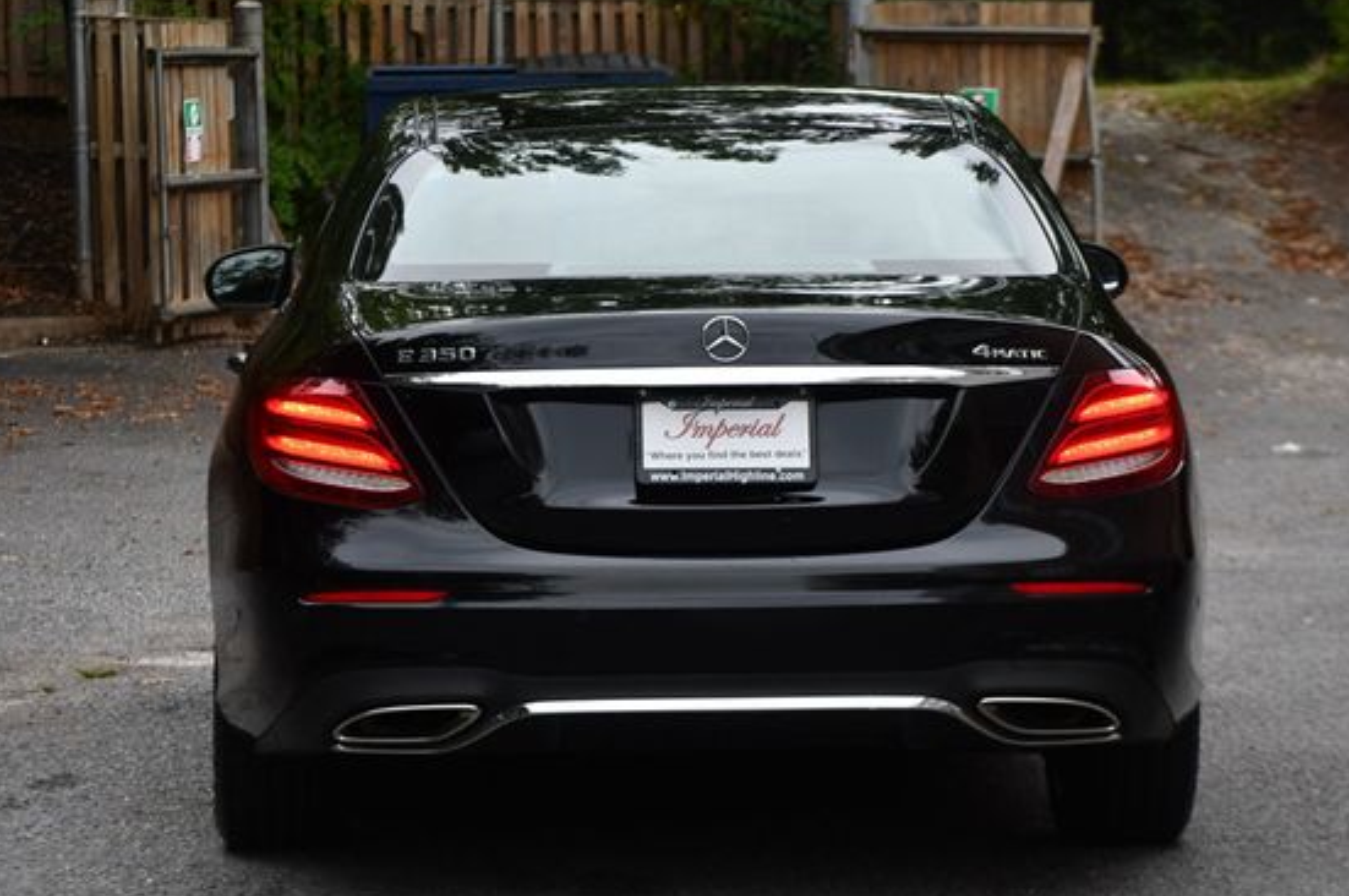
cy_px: 409
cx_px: 693
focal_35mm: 136
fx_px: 5090
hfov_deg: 15.1
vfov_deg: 10.1
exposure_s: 1/250
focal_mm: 78
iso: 800
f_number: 4.8
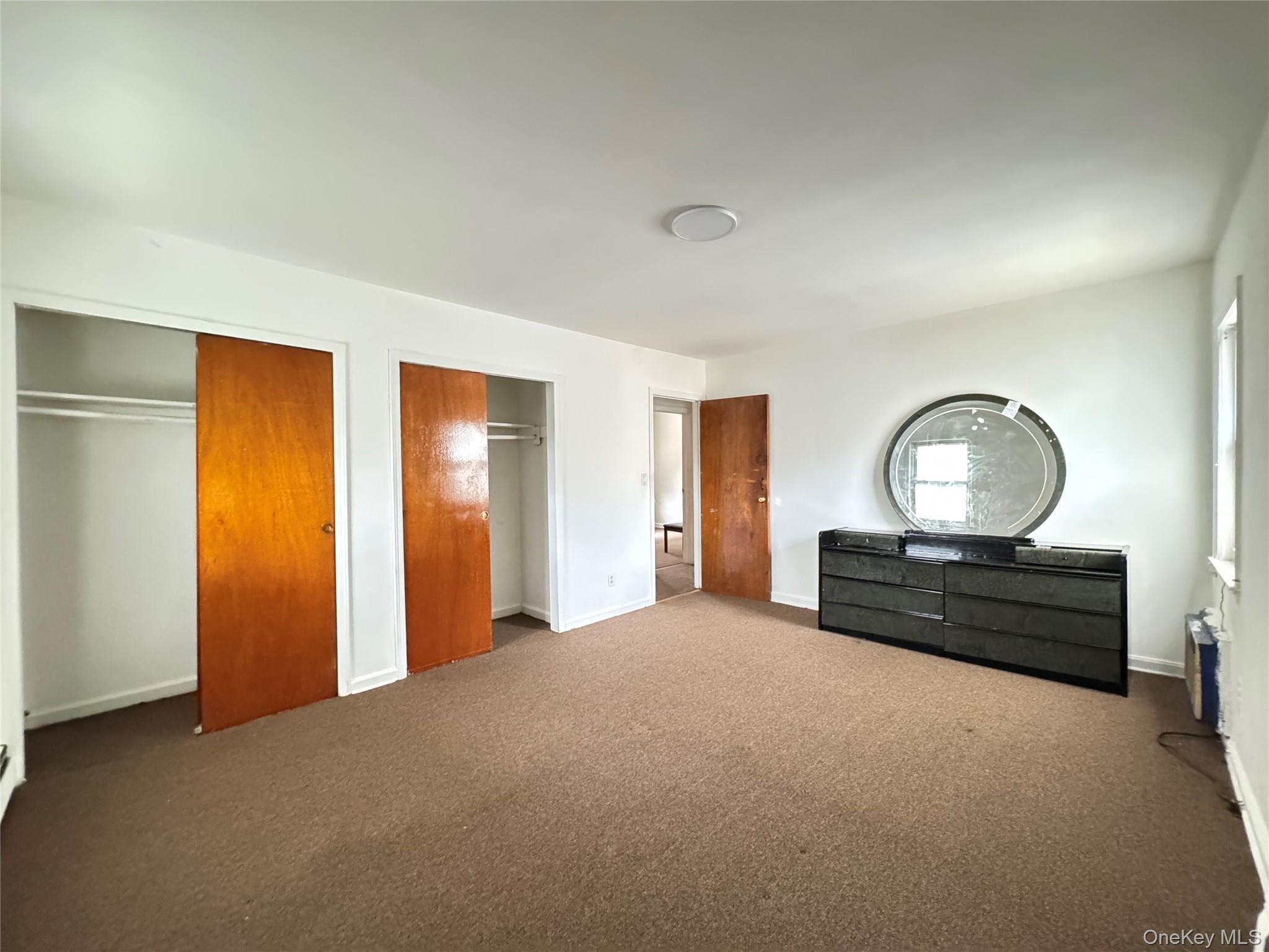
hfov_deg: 102.1
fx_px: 513
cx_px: 634
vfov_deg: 85.7
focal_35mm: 14
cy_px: 476
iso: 2000
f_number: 2.2
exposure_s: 1/30
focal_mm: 2.22
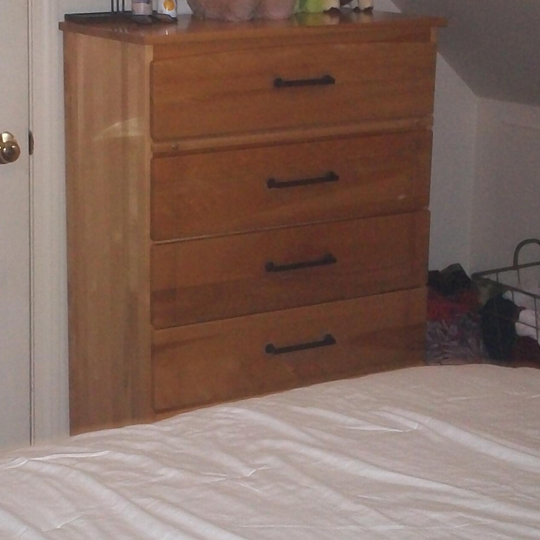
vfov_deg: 21.9
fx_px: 1394
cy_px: 221
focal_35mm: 79
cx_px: 129
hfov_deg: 21.7
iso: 250
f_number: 4.5
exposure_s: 1/30
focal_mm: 6.3
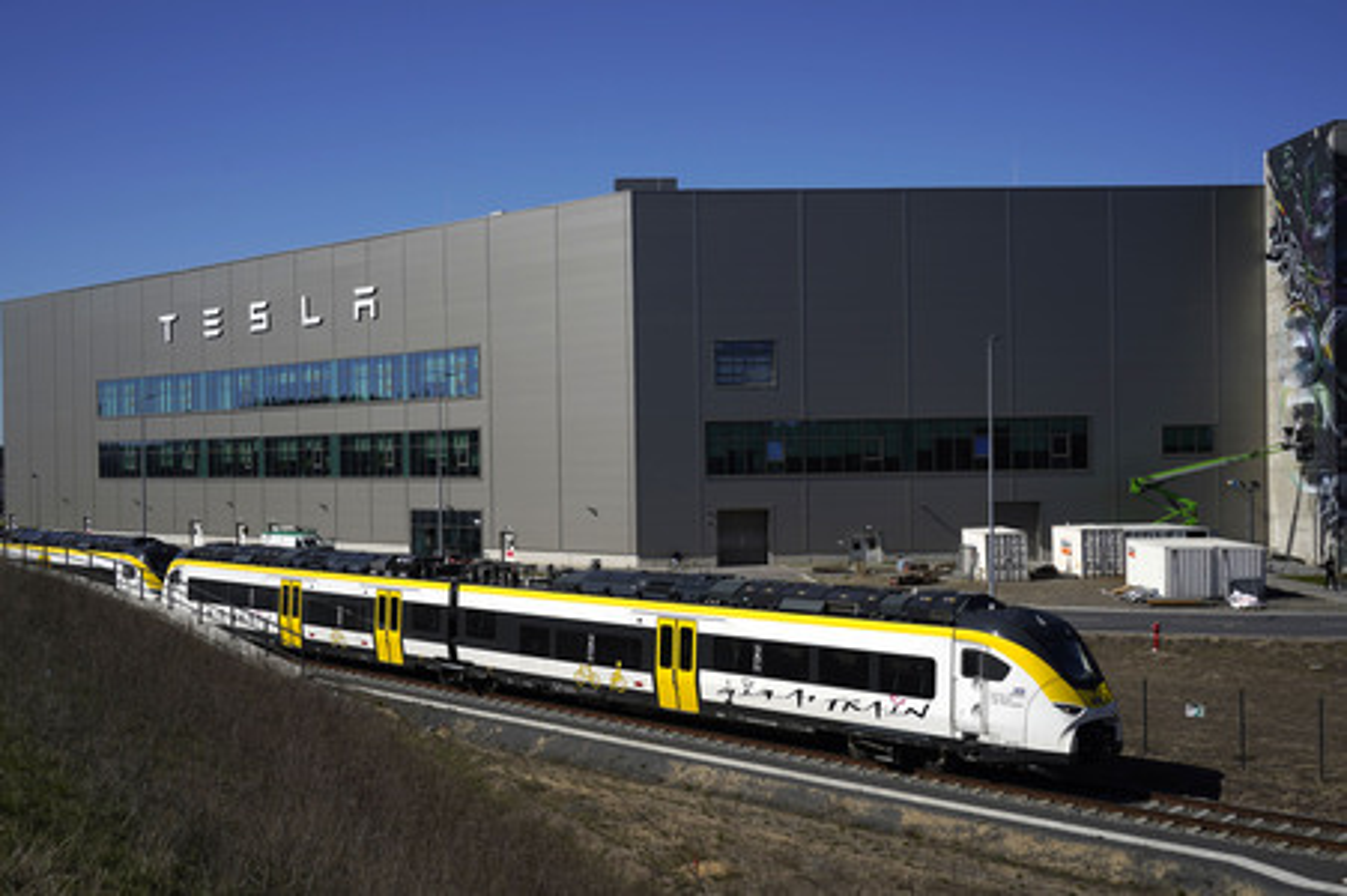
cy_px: 448
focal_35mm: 39
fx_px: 1458
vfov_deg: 34.2
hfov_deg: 49.6
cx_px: 674
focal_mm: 39
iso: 100
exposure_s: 1/640
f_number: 8
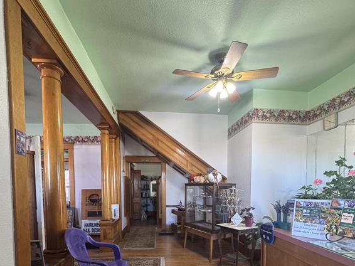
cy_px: 200
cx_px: 177
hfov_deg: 84.7
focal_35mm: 19
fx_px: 195
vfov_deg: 64.5
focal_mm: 2.22
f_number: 2.2
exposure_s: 1/60
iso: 250
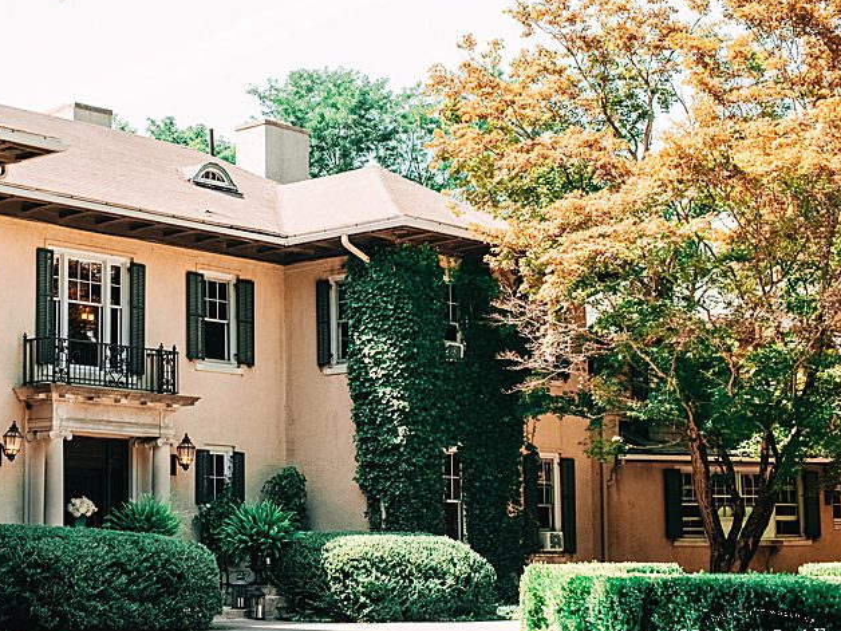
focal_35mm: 72
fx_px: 1749
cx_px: 228
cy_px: 257
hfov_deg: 26.7
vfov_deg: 20.4
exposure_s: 1/1600
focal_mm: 50
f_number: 3.2
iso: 320
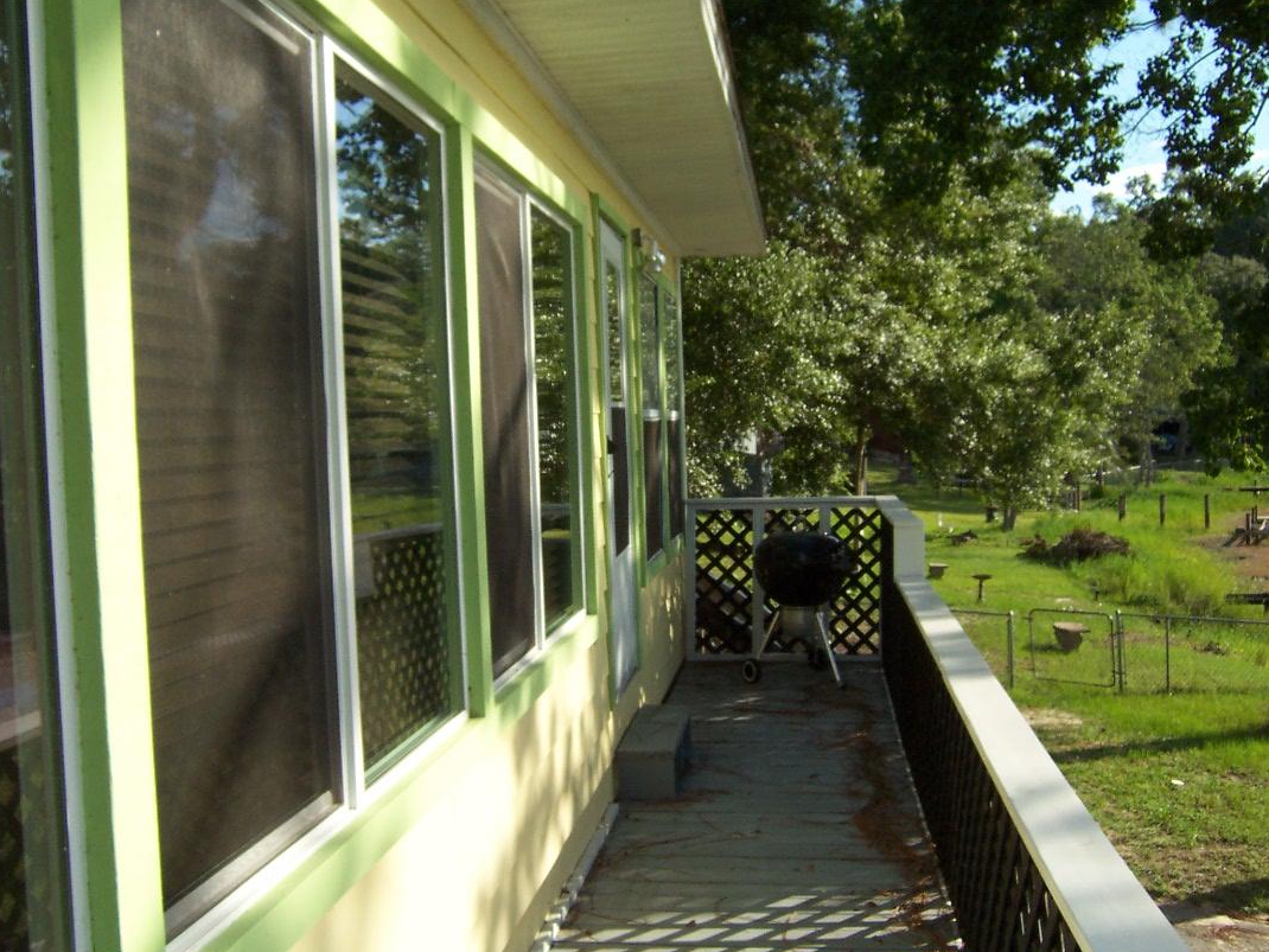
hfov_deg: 50.1
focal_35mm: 37
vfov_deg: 38.7
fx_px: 1357
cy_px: 493
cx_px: 627
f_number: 4
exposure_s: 1/500
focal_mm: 5.5
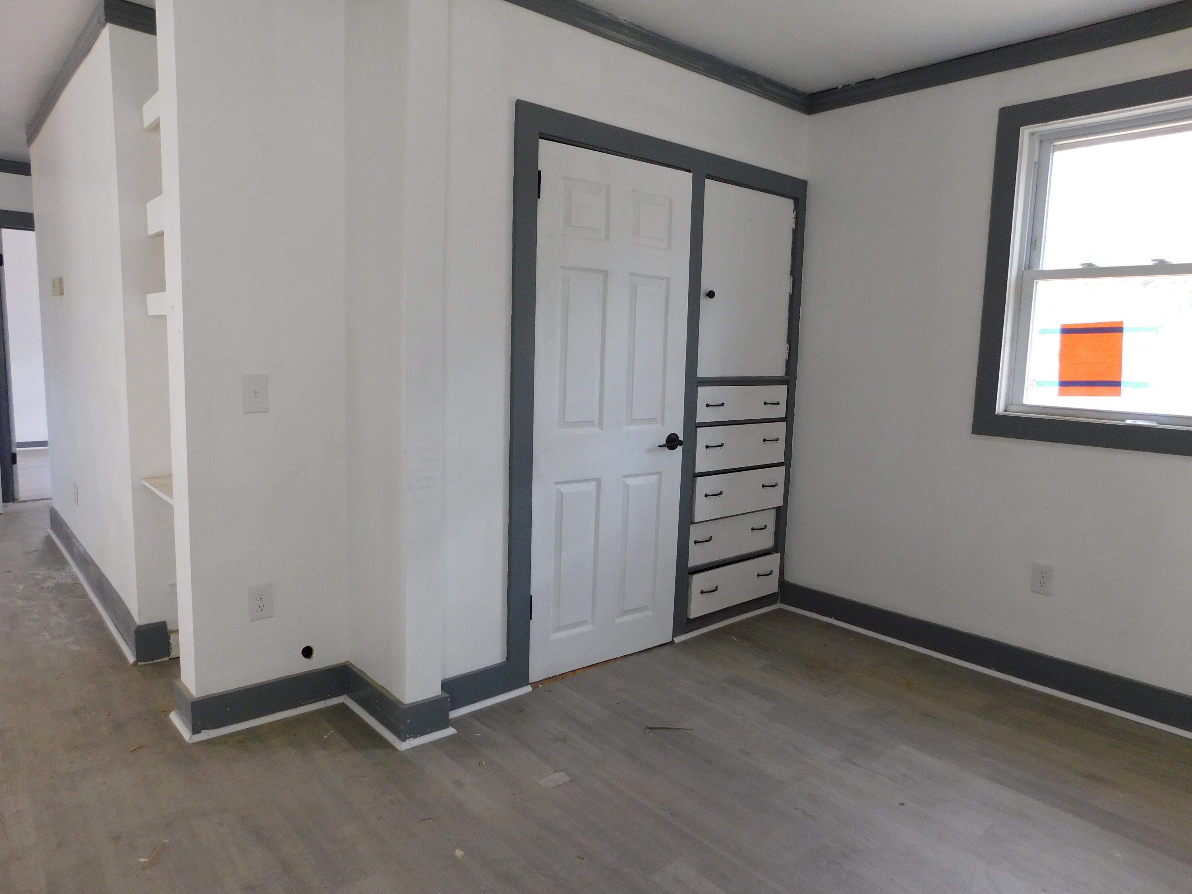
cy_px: 447
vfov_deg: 58.9
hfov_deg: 73.9
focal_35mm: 23
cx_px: 596
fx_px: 792
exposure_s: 1/30
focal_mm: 4
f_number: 3
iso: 250
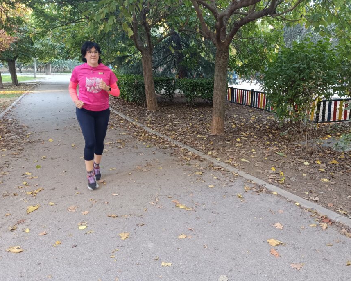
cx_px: 195
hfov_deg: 62.1
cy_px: 130
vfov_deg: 51.5
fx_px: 291
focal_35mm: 28
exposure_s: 1/50.1
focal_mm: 5.59
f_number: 1.88
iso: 421
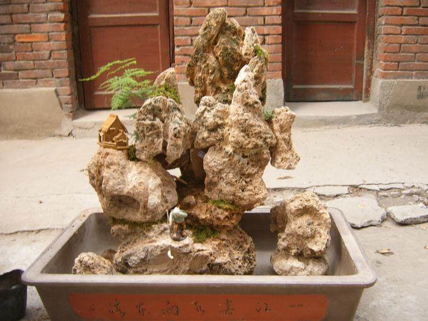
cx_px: 214
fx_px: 457
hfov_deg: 50.1
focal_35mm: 37
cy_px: 160
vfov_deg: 38.7
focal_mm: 6.2
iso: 63
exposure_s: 1/90
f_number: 2.9
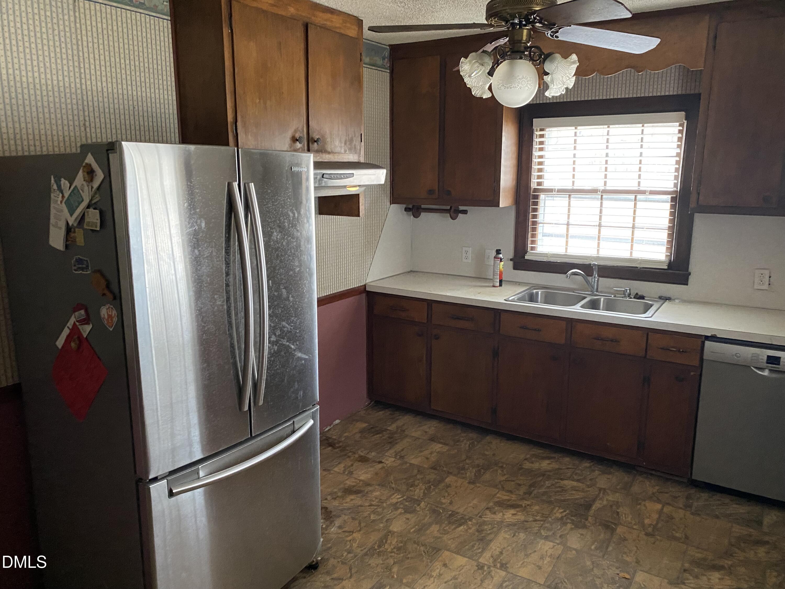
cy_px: 294
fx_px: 590
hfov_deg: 67.3
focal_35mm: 26
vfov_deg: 53.1
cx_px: 392
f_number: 1.8
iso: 640
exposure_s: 1/38
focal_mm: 4.25
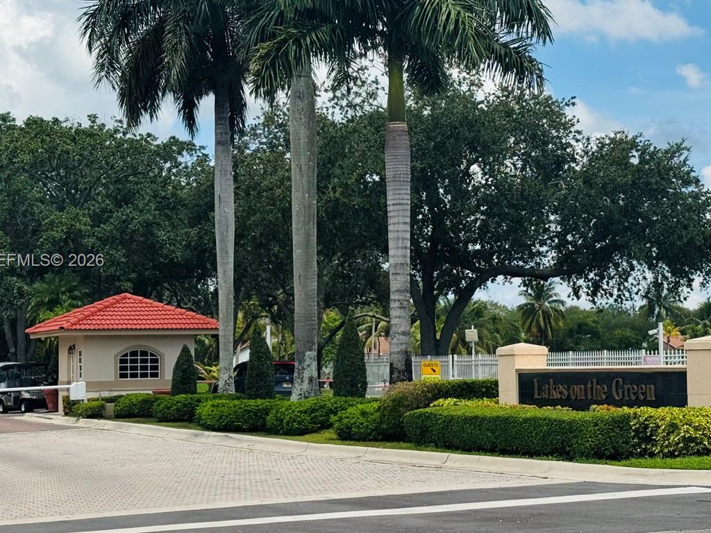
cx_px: 444
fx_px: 1540
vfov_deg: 19.6
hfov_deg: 25.9
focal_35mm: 75
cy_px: 262
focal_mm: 6.76
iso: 64
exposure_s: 1/4975
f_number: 1.78
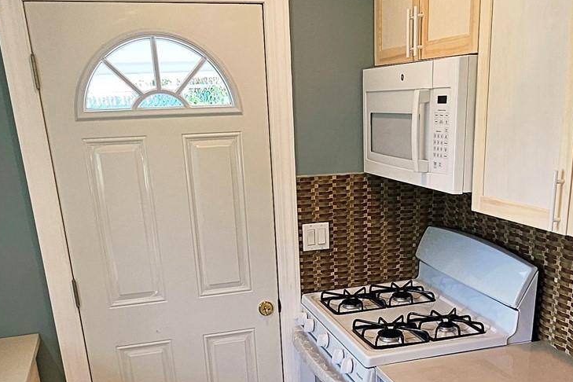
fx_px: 605
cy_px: 347
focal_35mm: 38
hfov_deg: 50.5
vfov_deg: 33.2
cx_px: 332
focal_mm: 1.7
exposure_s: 1/60.2
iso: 40
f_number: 2.2
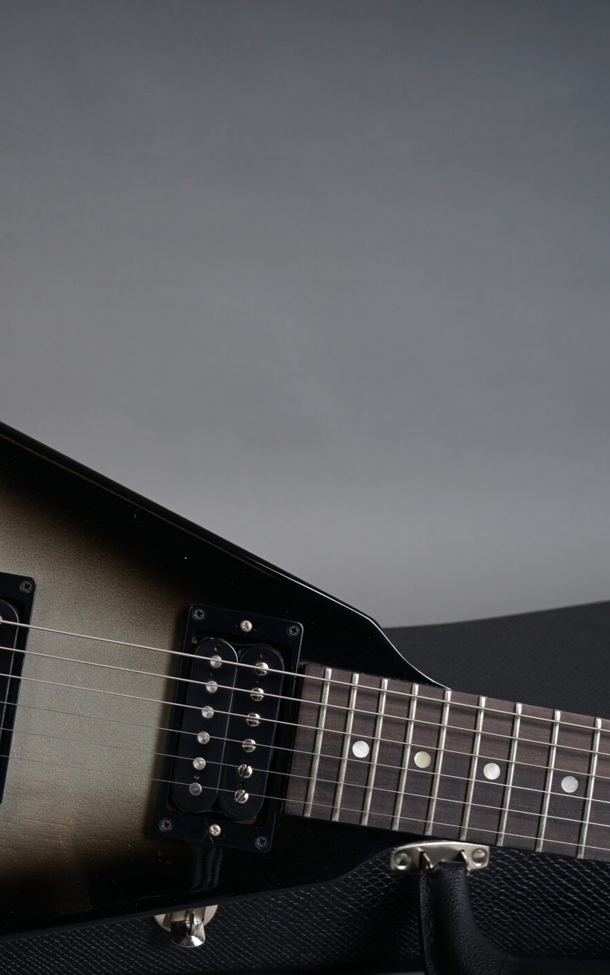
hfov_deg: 16.1
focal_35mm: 77
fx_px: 2048
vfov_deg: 26.8
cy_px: 577
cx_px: -163
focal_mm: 42
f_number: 8
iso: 160
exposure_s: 1/160
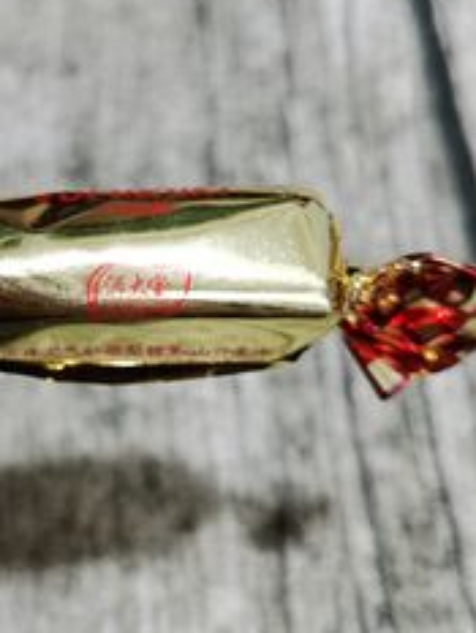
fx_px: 989
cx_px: 150
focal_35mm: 54
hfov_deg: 26.9
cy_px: 245
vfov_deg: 35.4
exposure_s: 1/50
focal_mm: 5.58
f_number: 1.8
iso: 400
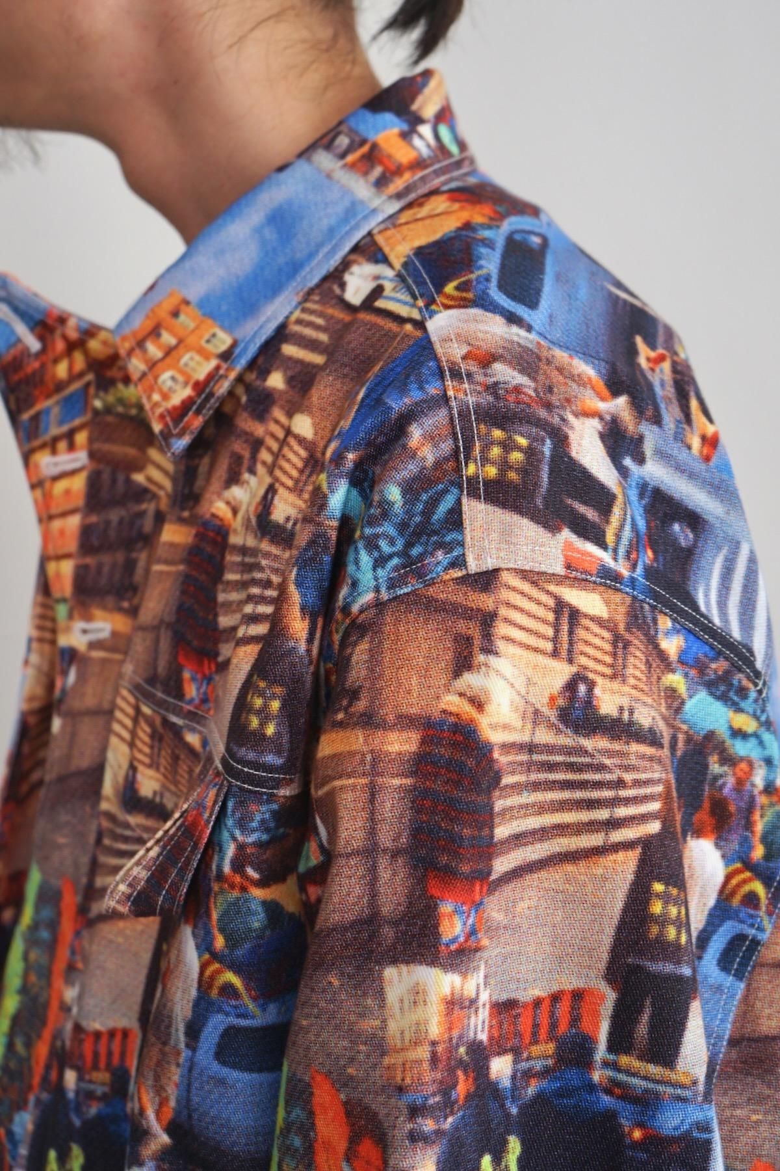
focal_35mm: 44
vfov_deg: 44.5
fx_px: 1430
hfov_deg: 30.5
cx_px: 390
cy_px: 586
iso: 400
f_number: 4.5
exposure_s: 1/100
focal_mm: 44
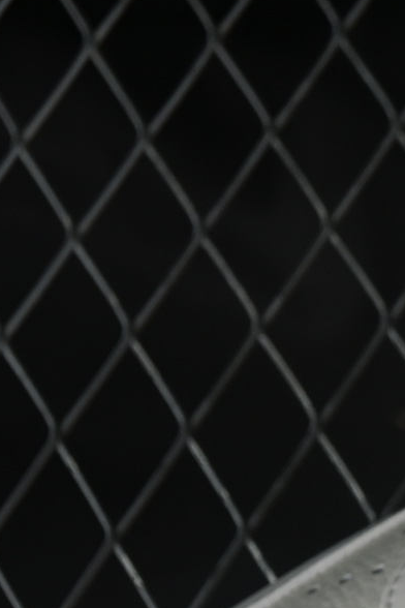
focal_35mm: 355
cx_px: 1035
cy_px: 820
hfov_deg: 3.8
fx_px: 5990
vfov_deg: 5.8
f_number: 7.1
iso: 160
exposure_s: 1/100
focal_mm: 50
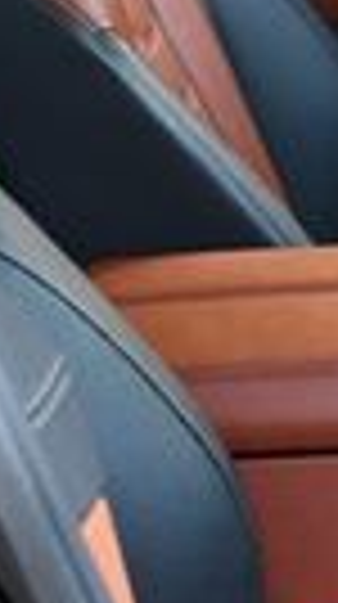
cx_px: 1028
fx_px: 2879
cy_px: 452
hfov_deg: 6.2
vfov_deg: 11.9
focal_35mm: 180
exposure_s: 1/160
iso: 800
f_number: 3.5
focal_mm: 18
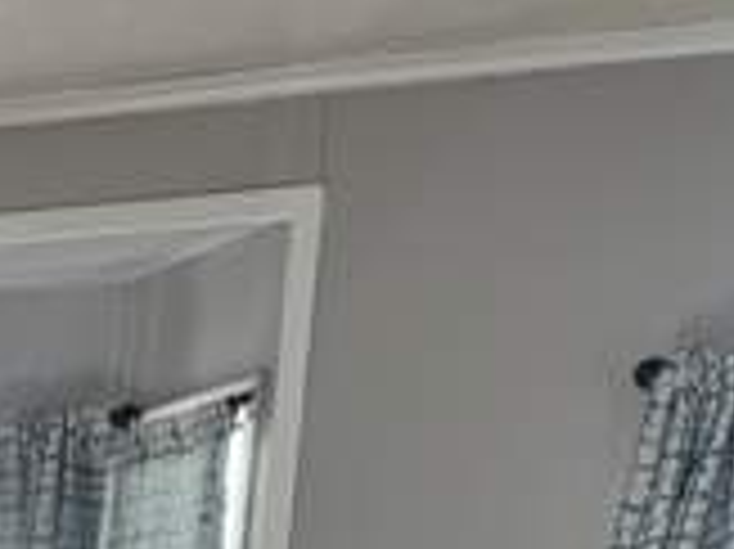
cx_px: -729
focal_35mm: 118
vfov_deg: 10.9
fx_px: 2500
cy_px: 1269
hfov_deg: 14.1
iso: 80
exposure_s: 1/213
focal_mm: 6.76
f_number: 1.78
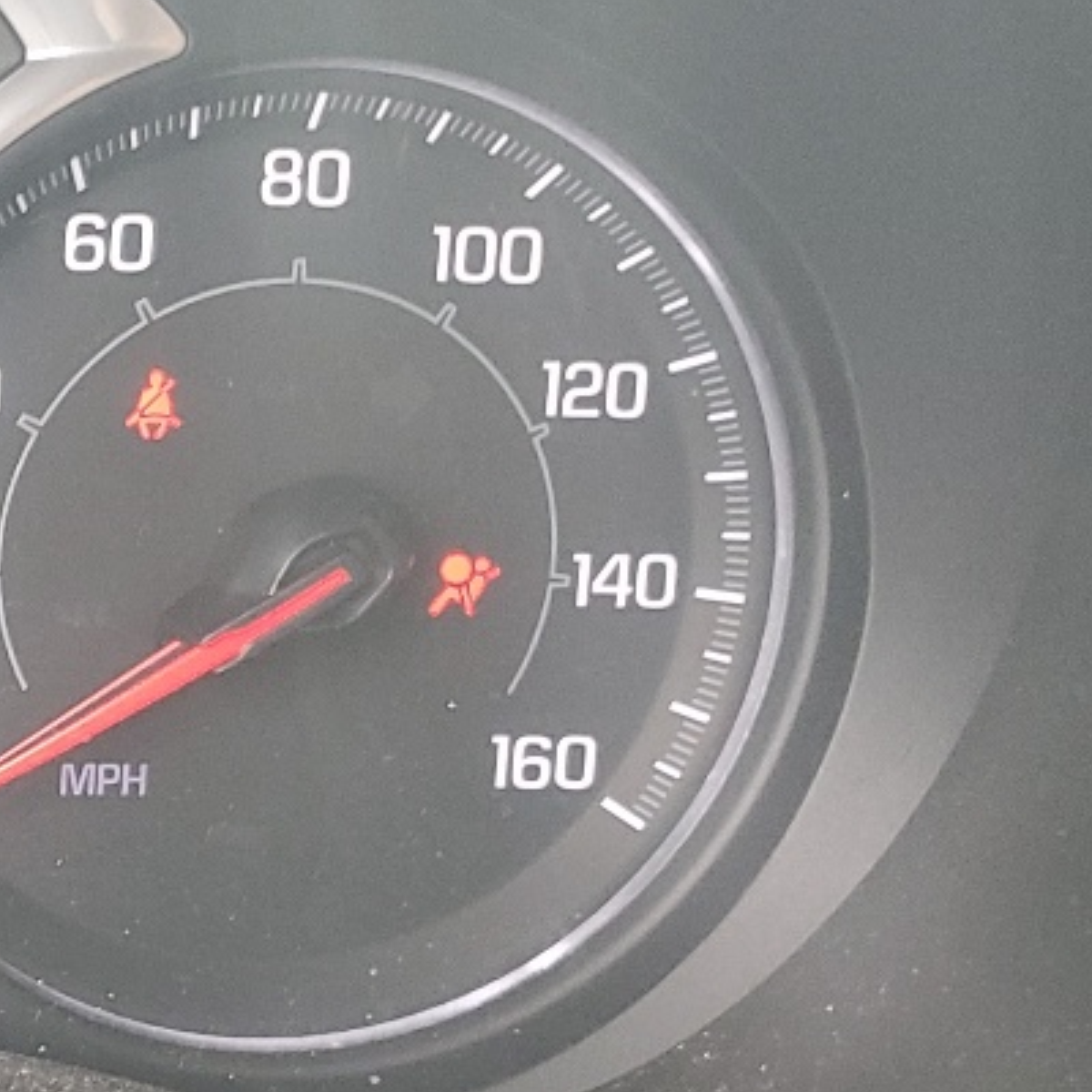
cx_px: -852
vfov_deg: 18.9
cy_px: 622
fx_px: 3284
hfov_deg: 16.1
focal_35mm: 92
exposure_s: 1/60.2
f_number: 1.5
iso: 81
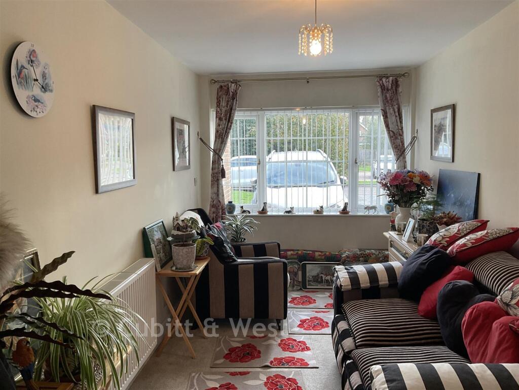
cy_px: 195
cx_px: 260
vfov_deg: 48.2
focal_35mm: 29
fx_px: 435
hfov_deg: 61.7
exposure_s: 1/50
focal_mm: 3
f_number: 1.8
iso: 40
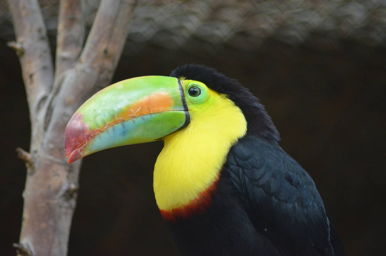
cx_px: 193
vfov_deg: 3.3
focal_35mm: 420
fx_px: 4494
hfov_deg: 4.9
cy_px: 128
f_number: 5.3
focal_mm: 280
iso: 2000
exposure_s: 1/500
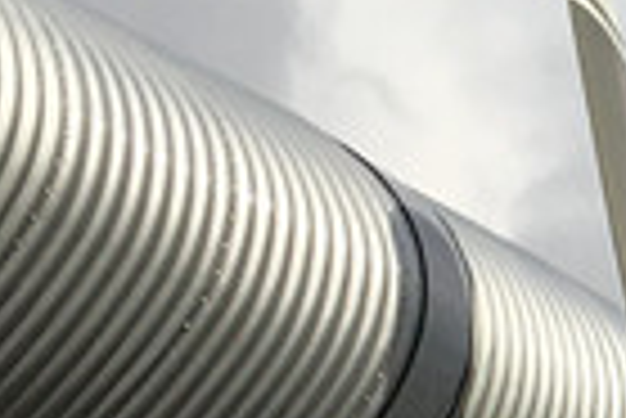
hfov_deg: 8.5
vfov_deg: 5.5
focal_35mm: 231
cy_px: 1375
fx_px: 4021
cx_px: 1205
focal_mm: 4.15
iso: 25
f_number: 2.2
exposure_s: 1/2137
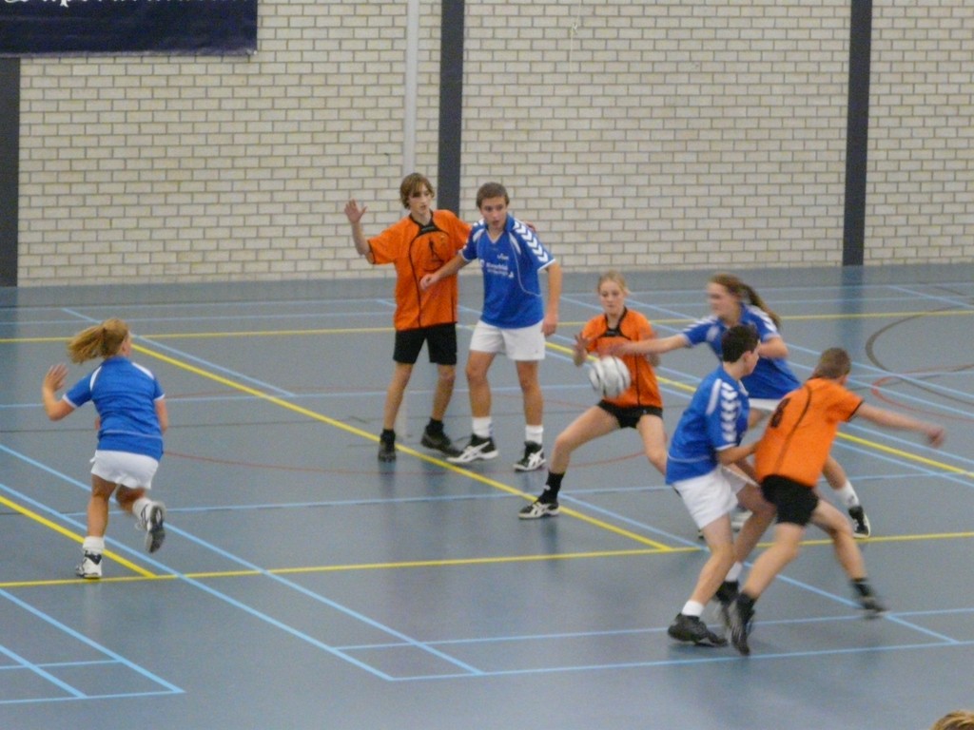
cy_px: 365
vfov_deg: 9.1
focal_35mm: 164
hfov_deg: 12.0
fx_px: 4615
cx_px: 487
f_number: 3.6
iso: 800
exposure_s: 1/60
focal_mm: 27
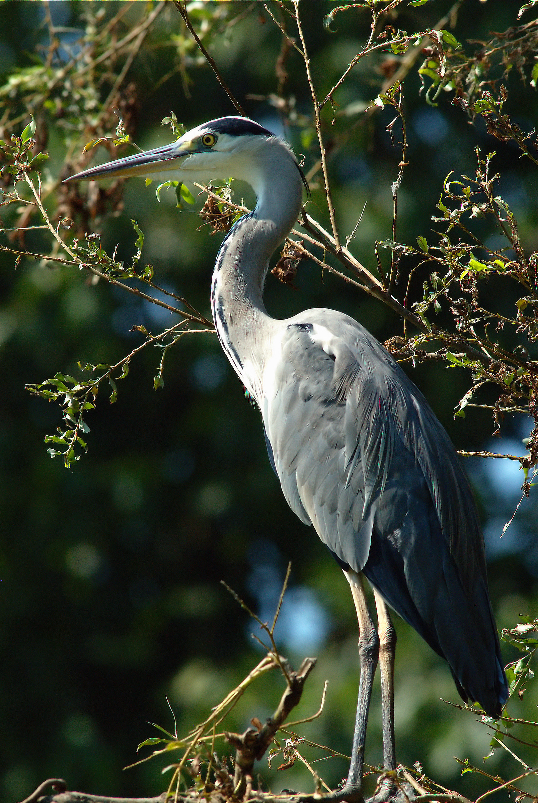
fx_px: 13408
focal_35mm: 600
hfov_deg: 2.3
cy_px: 402
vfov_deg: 3.4
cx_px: 269
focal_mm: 400
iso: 1250
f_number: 11
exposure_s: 1/640
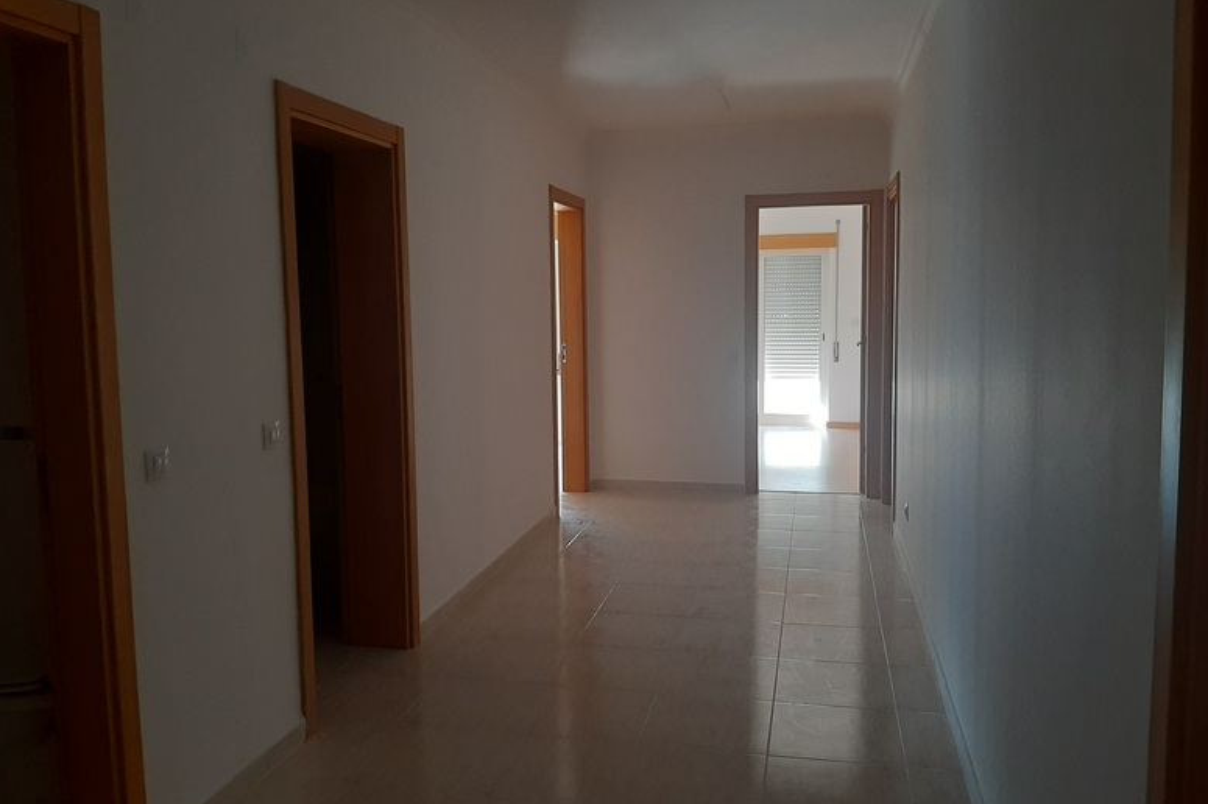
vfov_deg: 44.9
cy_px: 388
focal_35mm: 29
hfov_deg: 63.7
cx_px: 609
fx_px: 973
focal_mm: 3.93
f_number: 1.7
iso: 160
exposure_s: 1/50
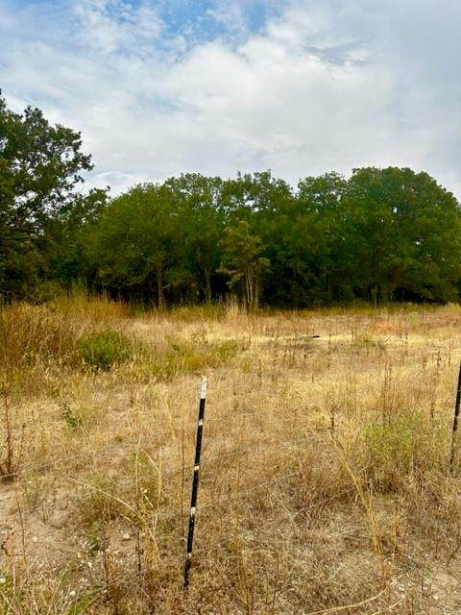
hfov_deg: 56.8
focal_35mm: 24
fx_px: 426
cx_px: 230
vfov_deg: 71.6
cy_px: 308
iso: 80
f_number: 1.78
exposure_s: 1/3472
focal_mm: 6.86
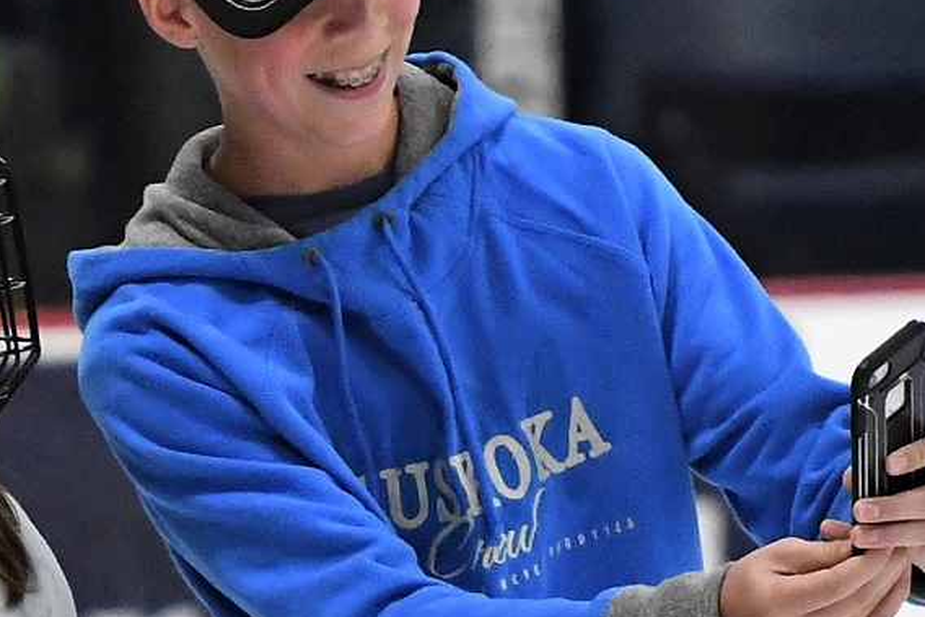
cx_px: 4
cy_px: 455
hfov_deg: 2.9
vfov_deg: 2.0
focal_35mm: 703
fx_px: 18072
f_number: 2.8
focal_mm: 195
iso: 3200
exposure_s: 1/1000
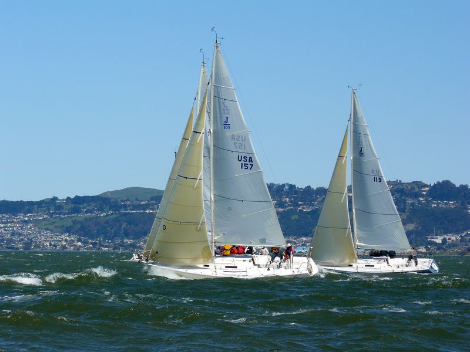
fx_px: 2933
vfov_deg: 6.9
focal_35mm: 216
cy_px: 176
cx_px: 235
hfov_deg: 9.2
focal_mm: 35.9
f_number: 5
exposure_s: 1/800
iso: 100
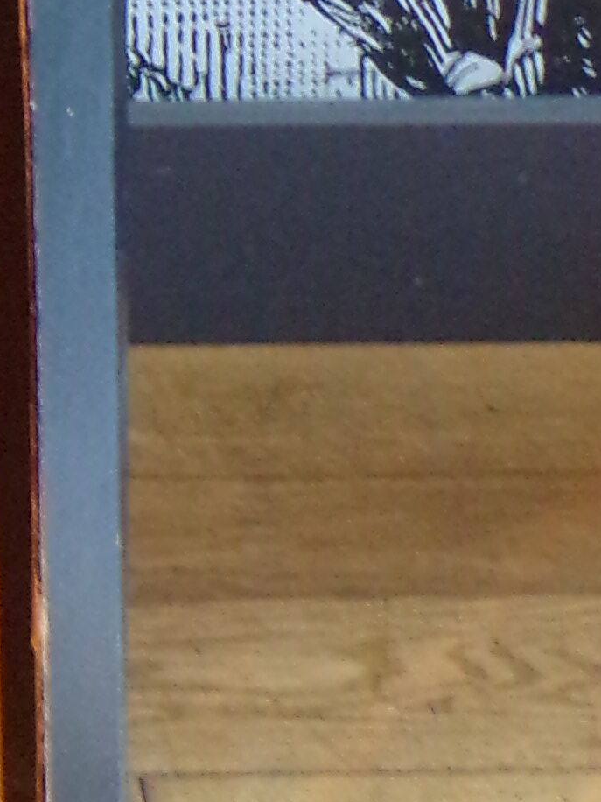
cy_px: -246
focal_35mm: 161
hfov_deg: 8.7
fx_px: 3727
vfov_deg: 11.9
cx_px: -637
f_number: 3.2
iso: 400
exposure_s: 1/13
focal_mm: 5.8
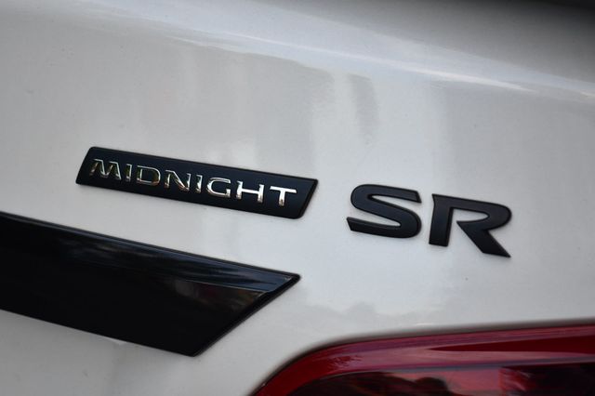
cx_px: 298
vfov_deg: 19.7
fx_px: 1140
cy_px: 198
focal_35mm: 69
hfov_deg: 29.3
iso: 280
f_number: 5.6
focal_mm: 46
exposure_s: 1/250
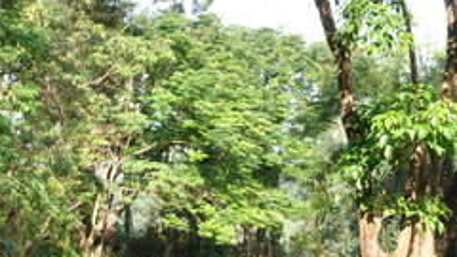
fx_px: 1333
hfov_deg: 19.3
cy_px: 346
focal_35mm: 110
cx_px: 116
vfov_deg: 10.7
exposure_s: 1/80
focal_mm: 28
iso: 200
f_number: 8
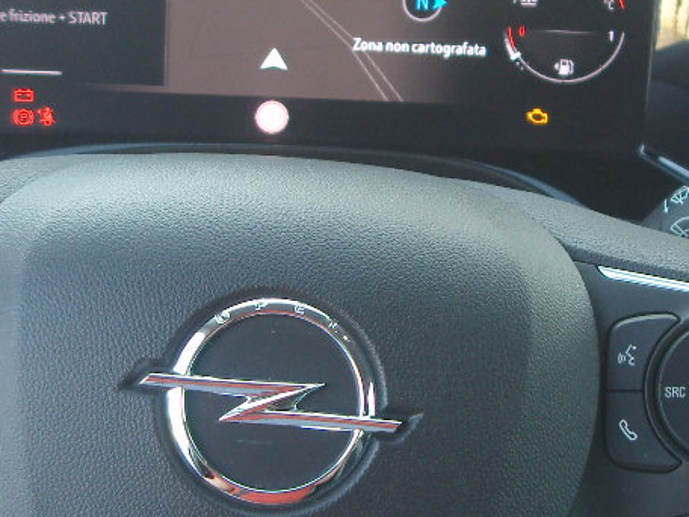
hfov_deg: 23.6
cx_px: 316
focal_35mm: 83
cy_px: 222
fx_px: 1652
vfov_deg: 17.8
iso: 80
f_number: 2.8
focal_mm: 6.2
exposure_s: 1/50
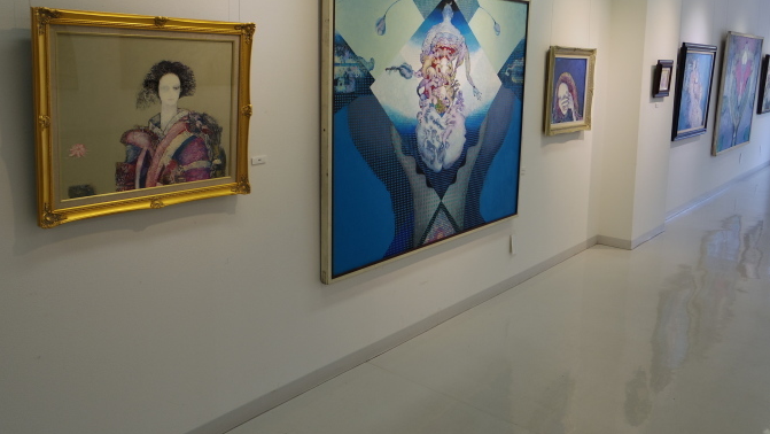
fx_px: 654
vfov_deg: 36.4
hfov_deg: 61.0
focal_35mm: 32
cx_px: 386
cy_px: 152
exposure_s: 1/80
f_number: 3.2
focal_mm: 6.2
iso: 100
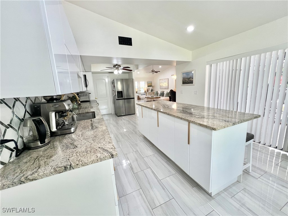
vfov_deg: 89.9
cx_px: 144
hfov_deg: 106.2
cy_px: 108
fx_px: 108
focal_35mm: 13
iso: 125
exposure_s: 1/120
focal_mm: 1.57
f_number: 1.8
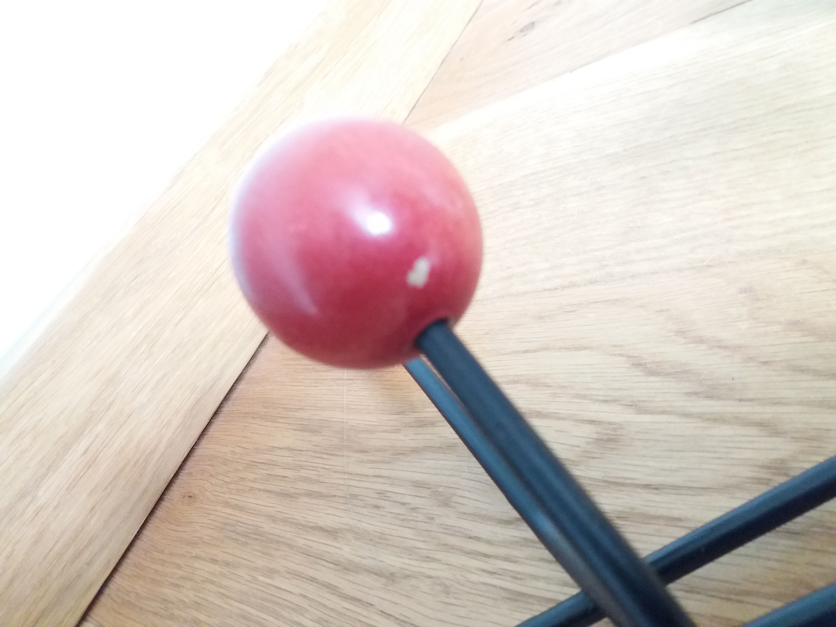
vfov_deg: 49.7
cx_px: 418
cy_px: 314
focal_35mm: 28
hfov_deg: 63.4
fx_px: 676
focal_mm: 3.7
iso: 500
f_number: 1.9
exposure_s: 1/17
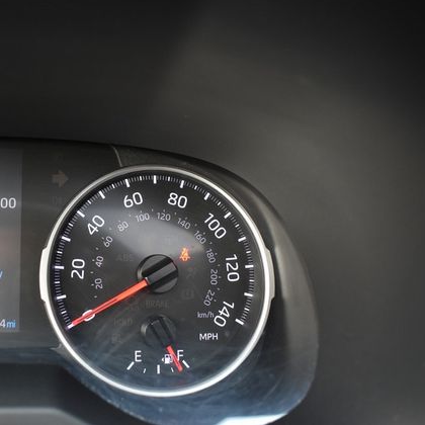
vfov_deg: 47.2
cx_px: 113
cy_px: 210
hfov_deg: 45.8
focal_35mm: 35
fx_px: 486
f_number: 3.5
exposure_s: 1/125
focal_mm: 18
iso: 900
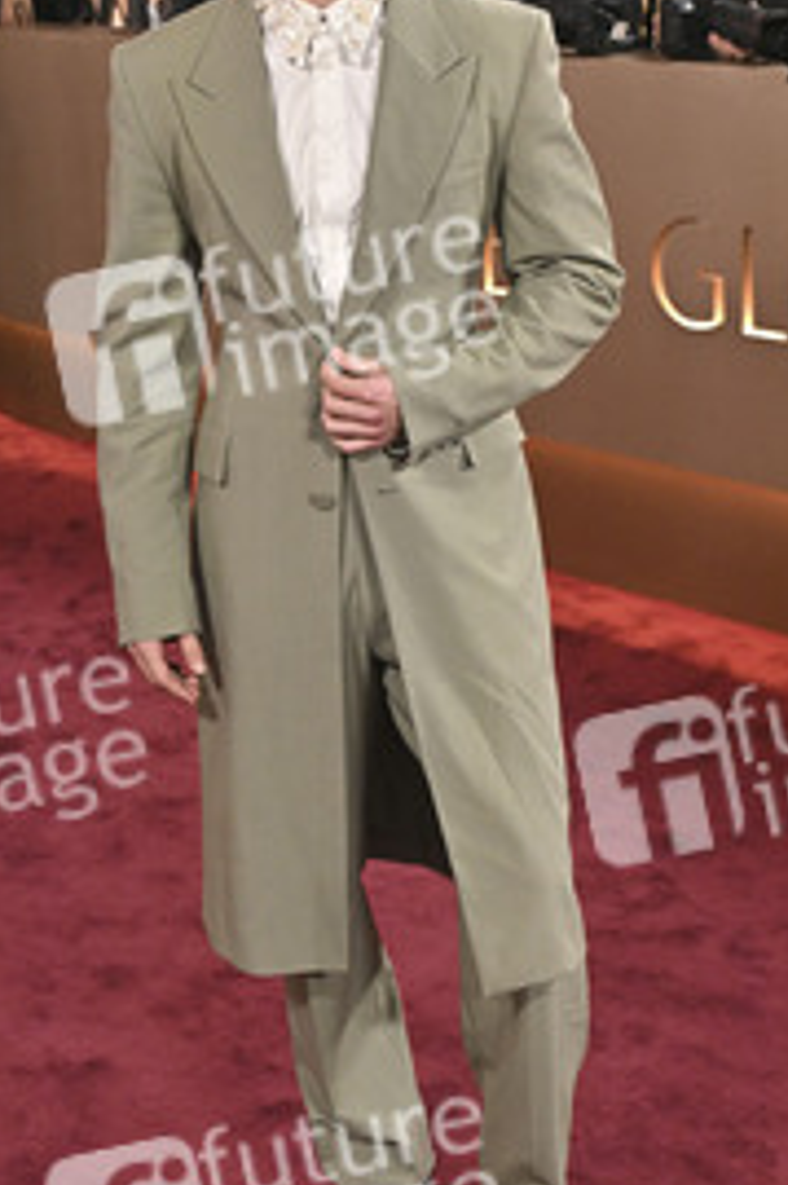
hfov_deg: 21.2
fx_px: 2104
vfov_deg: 31.4
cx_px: 401
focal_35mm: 64
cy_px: 542
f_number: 5.6
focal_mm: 43
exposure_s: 1/320
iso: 2500
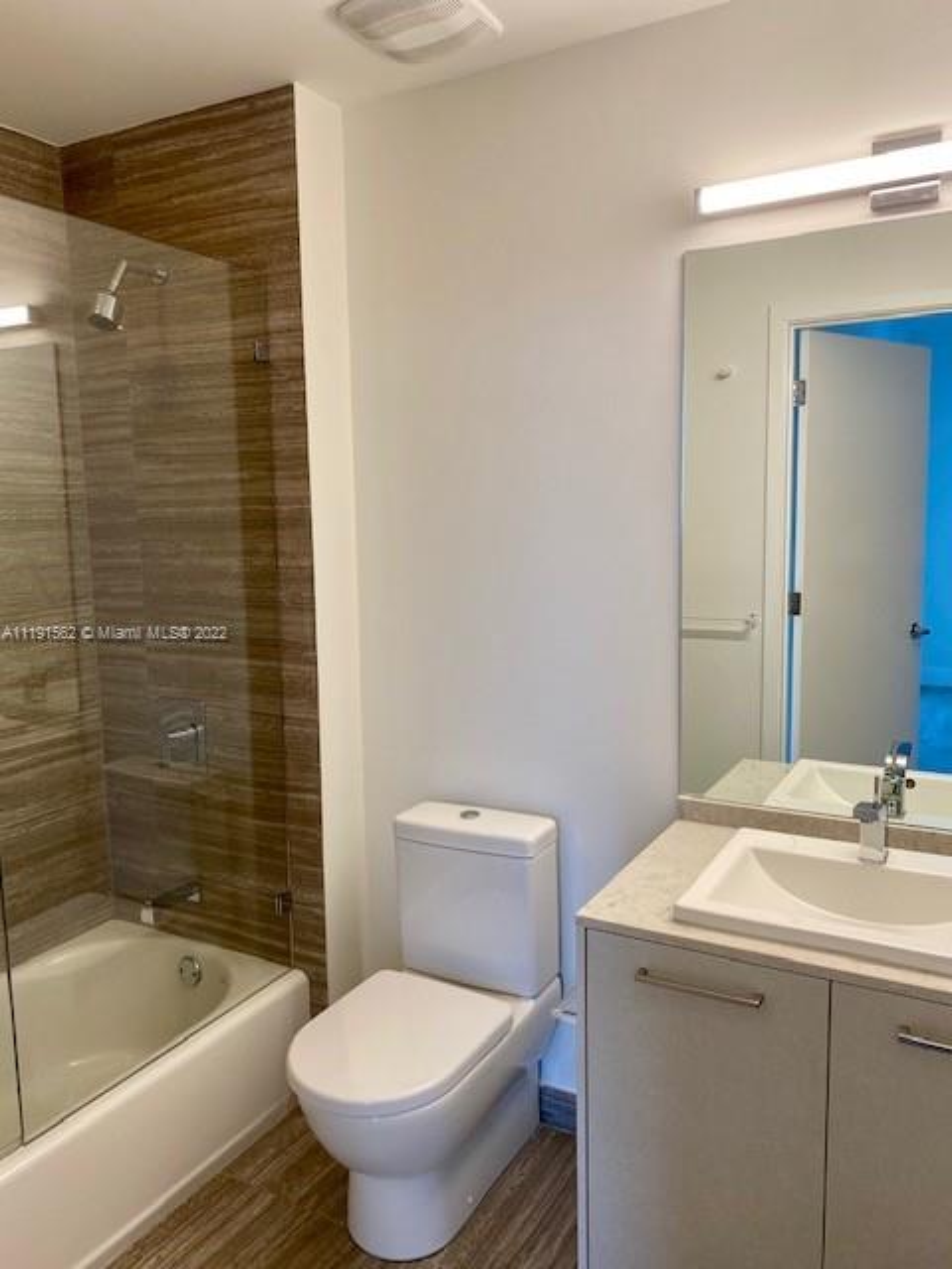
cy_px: 634
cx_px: 476
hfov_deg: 53.1
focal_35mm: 26
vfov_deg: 67.3
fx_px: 953
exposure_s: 1/60
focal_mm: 4.25
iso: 80
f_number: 1.8
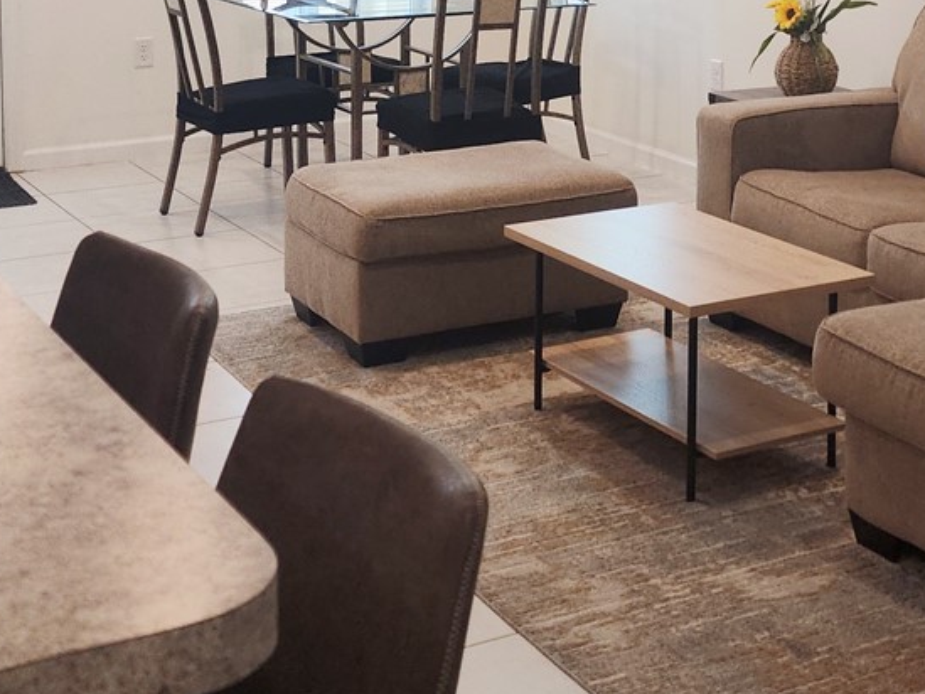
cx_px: 622
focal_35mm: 67
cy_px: -13
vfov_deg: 21.1
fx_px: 1791
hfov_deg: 28.8
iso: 157
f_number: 1.8
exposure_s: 1/59
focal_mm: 6.4
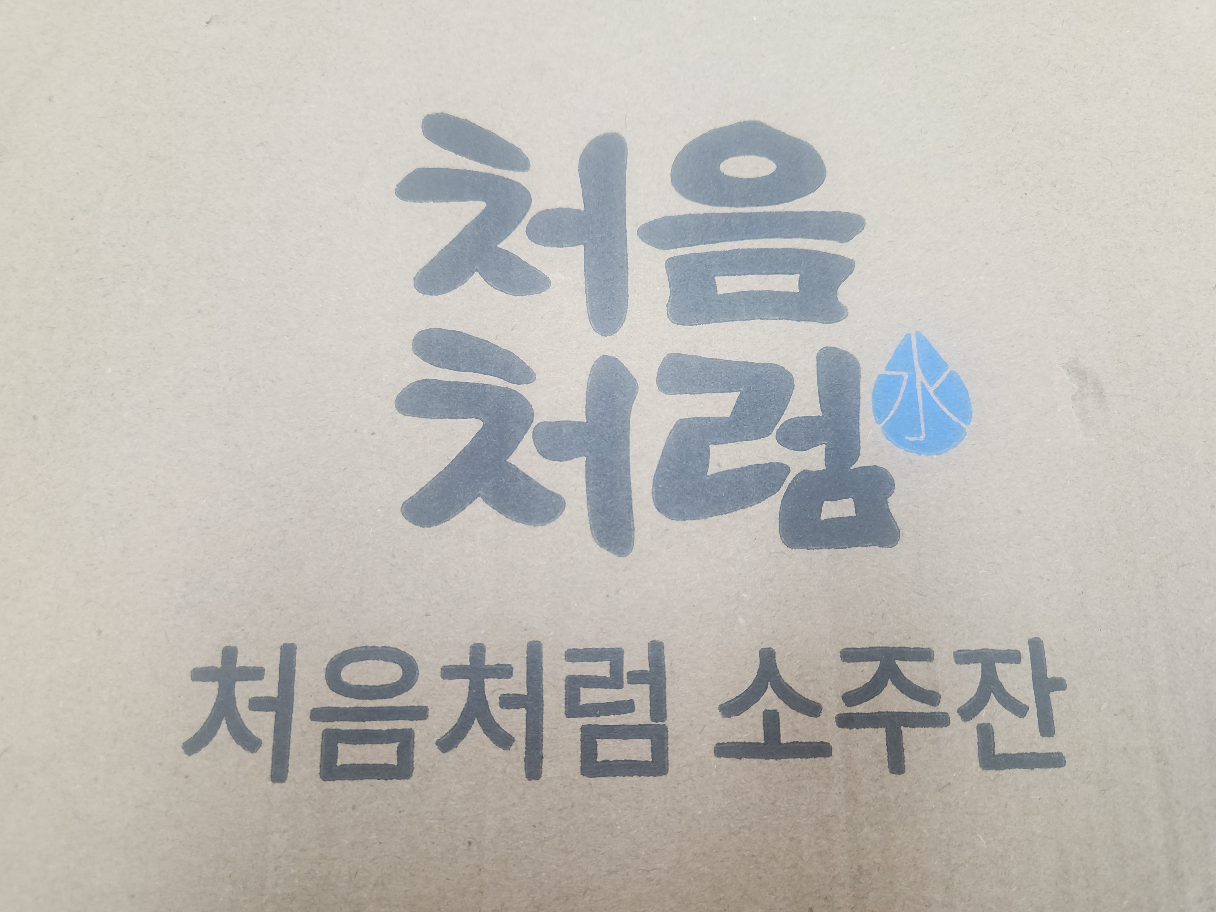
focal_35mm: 23
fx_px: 808
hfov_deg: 73.9
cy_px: 456
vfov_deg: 58.9
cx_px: 608
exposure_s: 1/60
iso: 80
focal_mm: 5.4
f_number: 1.8
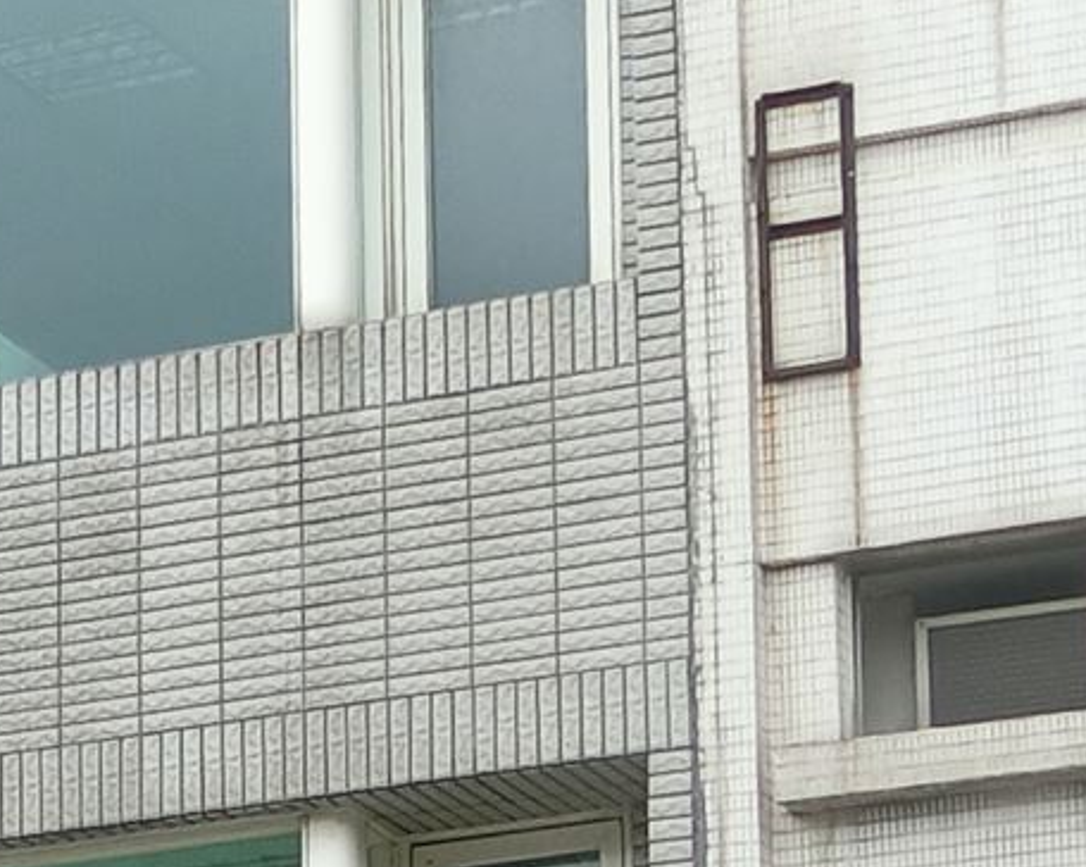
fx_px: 6744
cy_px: 1598
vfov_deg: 7.1
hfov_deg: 9.1
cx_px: -322
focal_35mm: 210
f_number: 3.2
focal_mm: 7.2
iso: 125
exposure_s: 1/125
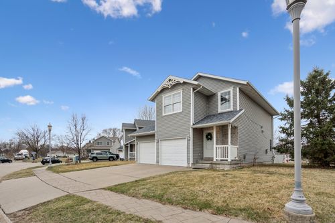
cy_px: 112
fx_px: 149
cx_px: 168
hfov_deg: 96.8
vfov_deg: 73.7
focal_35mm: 16
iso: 400
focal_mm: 16
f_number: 9
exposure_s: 1/250
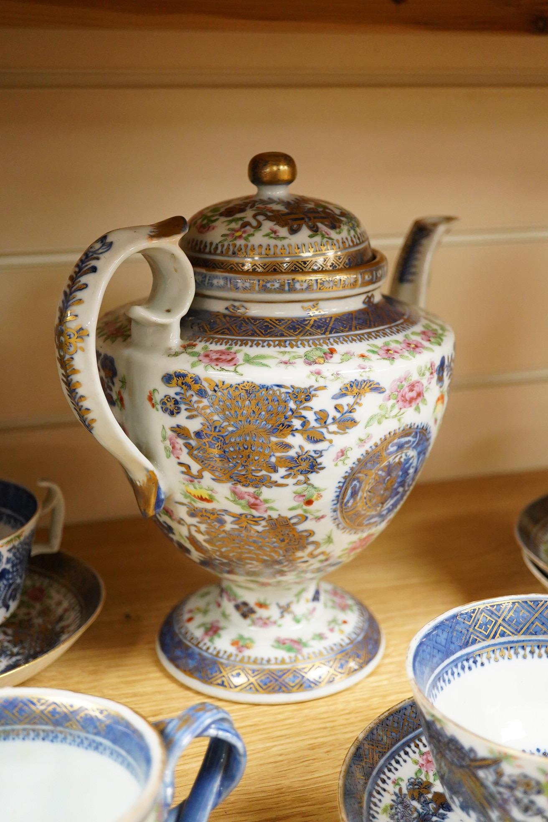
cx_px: 274
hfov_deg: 29.9
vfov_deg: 43.6
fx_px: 1027
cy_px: 411
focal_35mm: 45
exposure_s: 1/160
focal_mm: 30
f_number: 3.5
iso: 2500
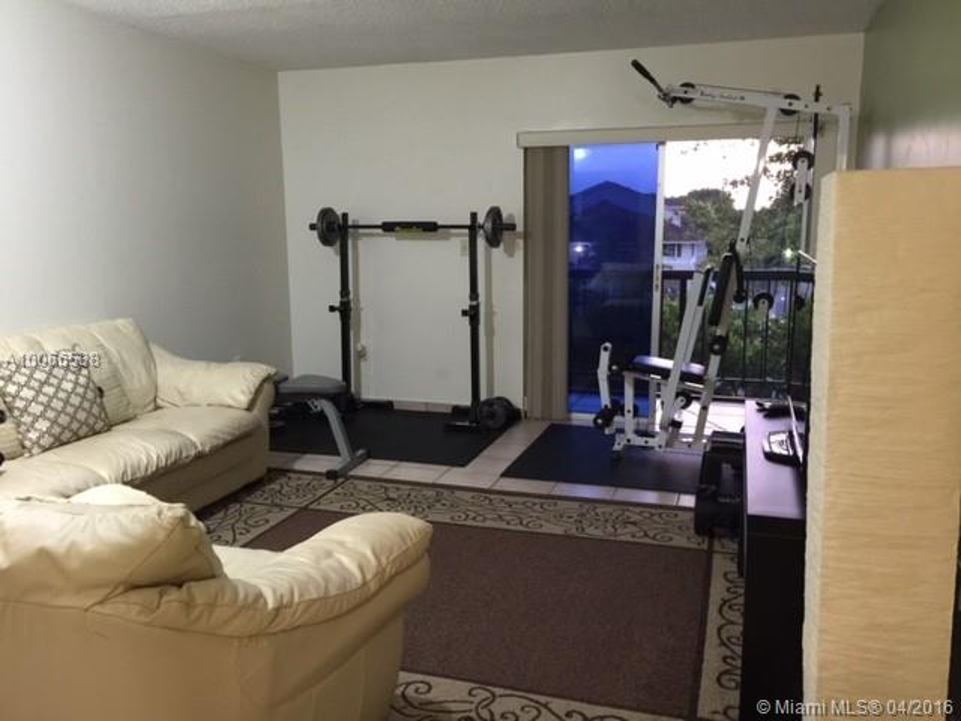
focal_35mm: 29
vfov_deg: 48.2
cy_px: 360
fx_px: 805
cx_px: 480
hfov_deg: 61.7
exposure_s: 1/8
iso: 125
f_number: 2.2
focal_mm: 4.15
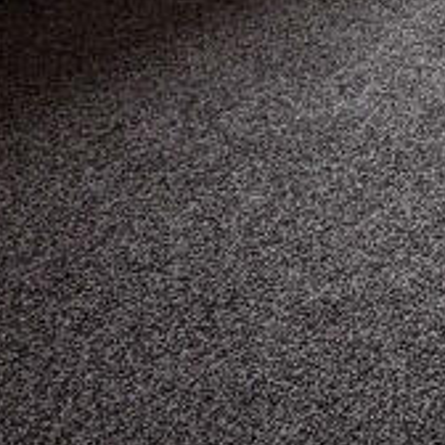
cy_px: -199
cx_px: 622
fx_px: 1018
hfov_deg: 21.6
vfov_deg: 21.3
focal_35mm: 70
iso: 25
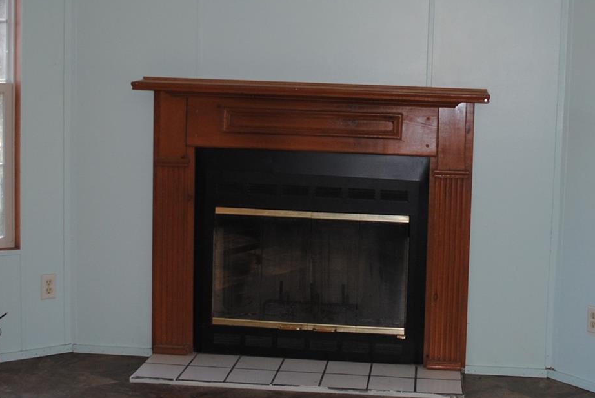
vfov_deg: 22.6
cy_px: 155
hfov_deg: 33.2
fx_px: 993
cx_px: 379
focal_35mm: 60
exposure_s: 1/125
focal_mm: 18
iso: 200
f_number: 3.5
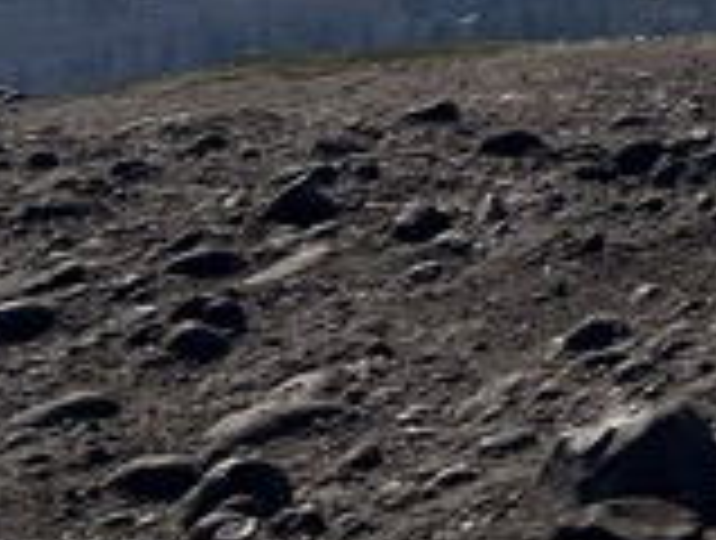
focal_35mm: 167
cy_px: -1058
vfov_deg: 7.8
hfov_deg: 9.7
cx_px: 1963
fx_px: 3462
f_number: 1.5
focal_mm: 5.7
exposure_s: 1/14286
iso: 50
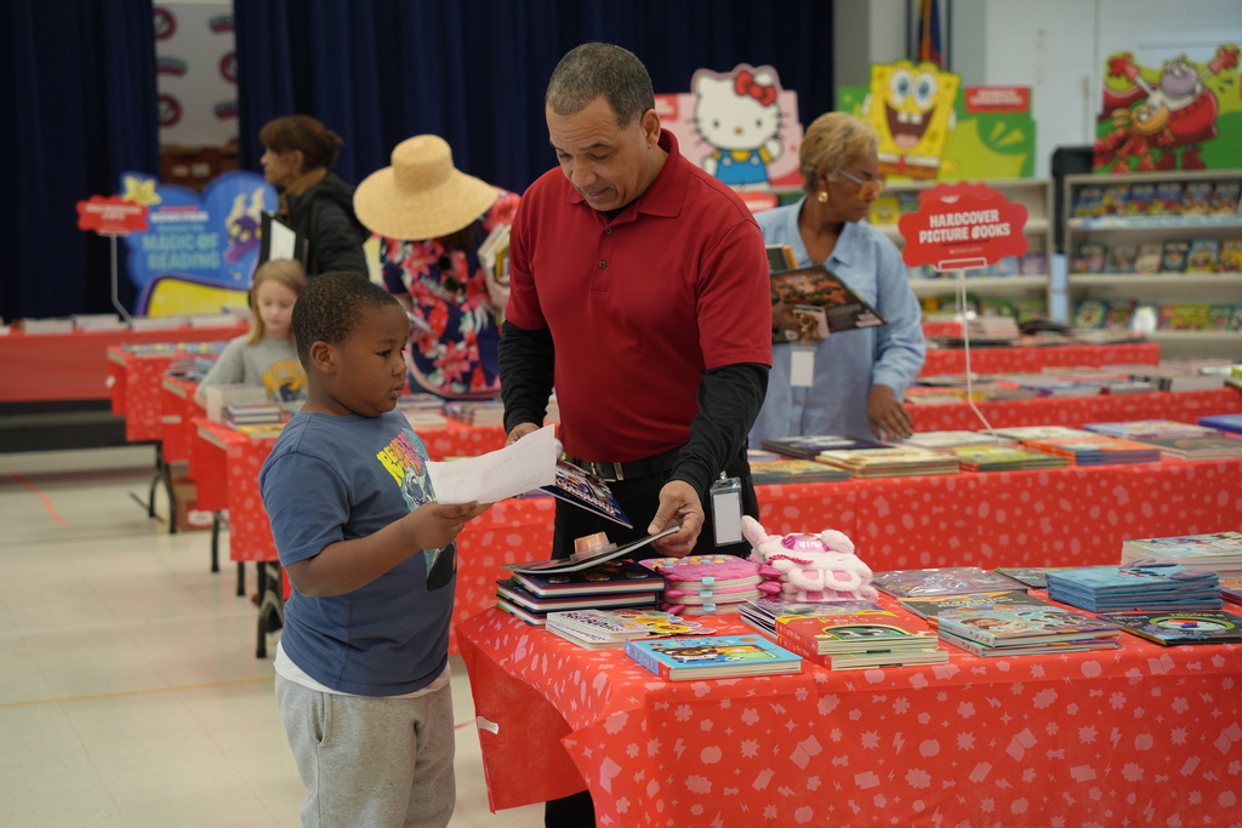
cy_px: 414
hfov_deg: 27.3
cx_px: 621
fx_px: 2553
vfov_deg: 18.4
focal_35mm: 74
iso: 1250
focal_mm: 74
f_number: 4
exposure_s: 1/160
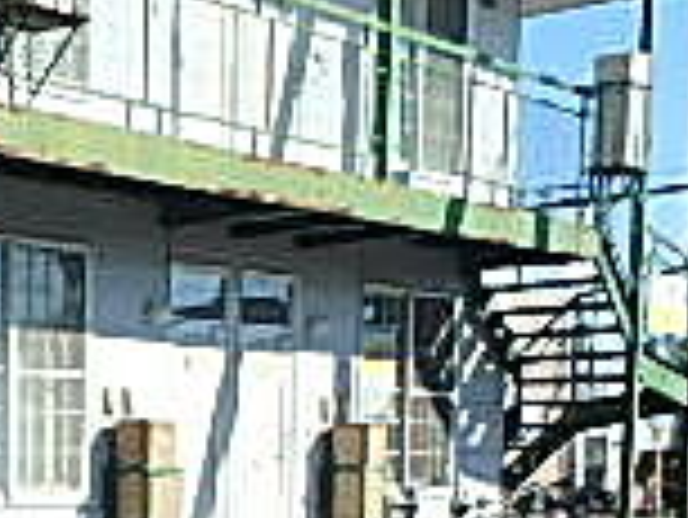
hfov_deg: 20.7
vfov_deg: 15.5
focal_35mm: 88
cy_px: 784
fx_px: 1750
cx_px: -139
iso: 125
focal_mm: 3.7
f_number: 3.5
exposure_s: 1/800
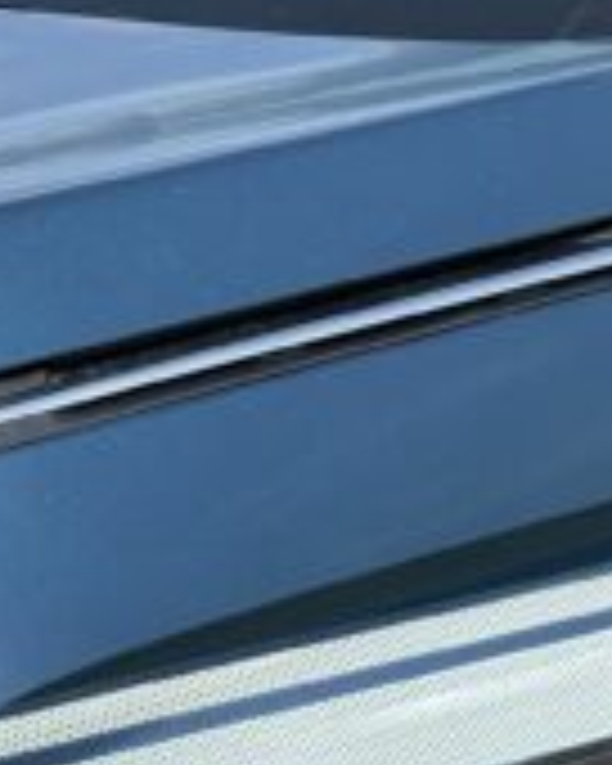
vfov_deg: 8.9
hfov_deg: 6.8
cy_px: 448
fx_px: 4913
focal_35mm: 217
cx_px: 1451
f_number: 1.78
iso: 64
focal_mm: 6.86
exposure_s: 1/2160
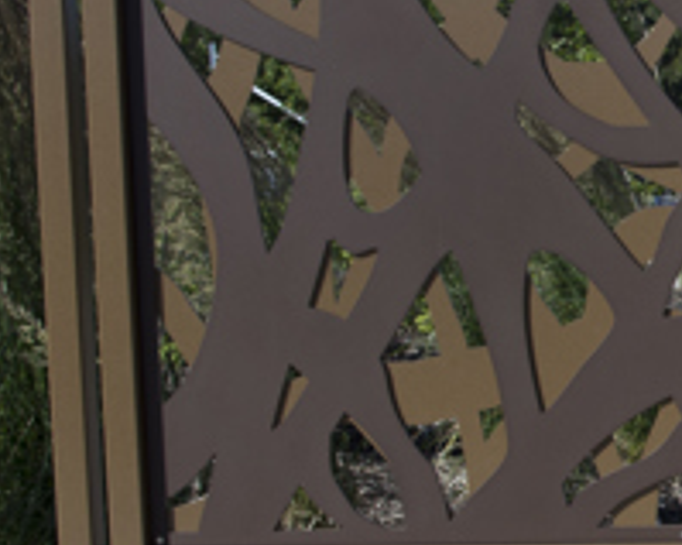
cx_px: 1244
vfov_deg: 12.7
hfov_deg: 14.0
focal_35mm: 121
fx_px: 2441
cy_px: 332
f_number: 9
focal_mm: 32
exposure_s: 1/250
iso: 50
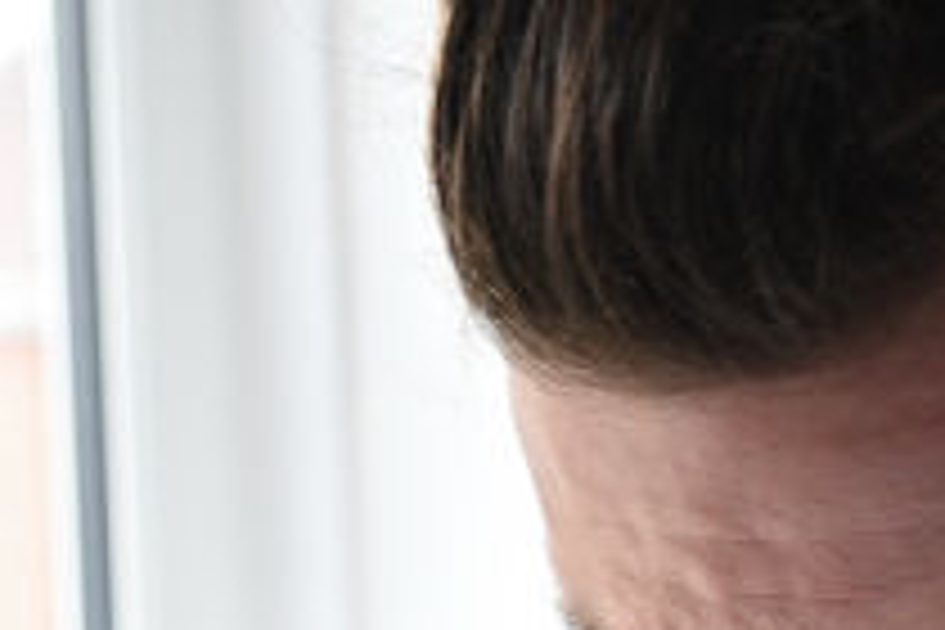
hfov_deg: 10.8
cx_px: 742
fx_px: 4961
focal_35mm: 189
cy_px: 1258
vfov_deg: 7.0
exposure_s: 1/250
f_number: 3.5
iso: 400
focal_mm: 46
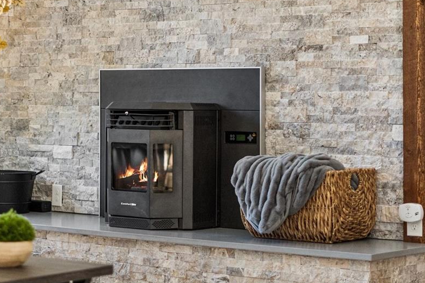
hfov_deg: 20.0
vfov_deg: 13.4
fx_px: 1204
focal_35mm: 102
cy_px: 108
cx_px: 150
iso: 1600
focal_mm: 50
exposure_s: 1/1000
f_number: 1.8
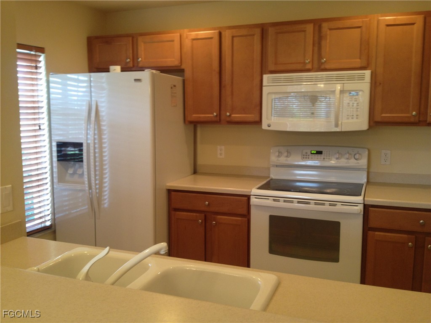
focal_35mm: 35
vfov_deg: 40.7
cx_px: 216
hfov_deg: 52.6
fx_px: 436
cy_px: 162
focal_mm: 4.28
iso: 100
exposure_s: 1/20
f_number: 2.4
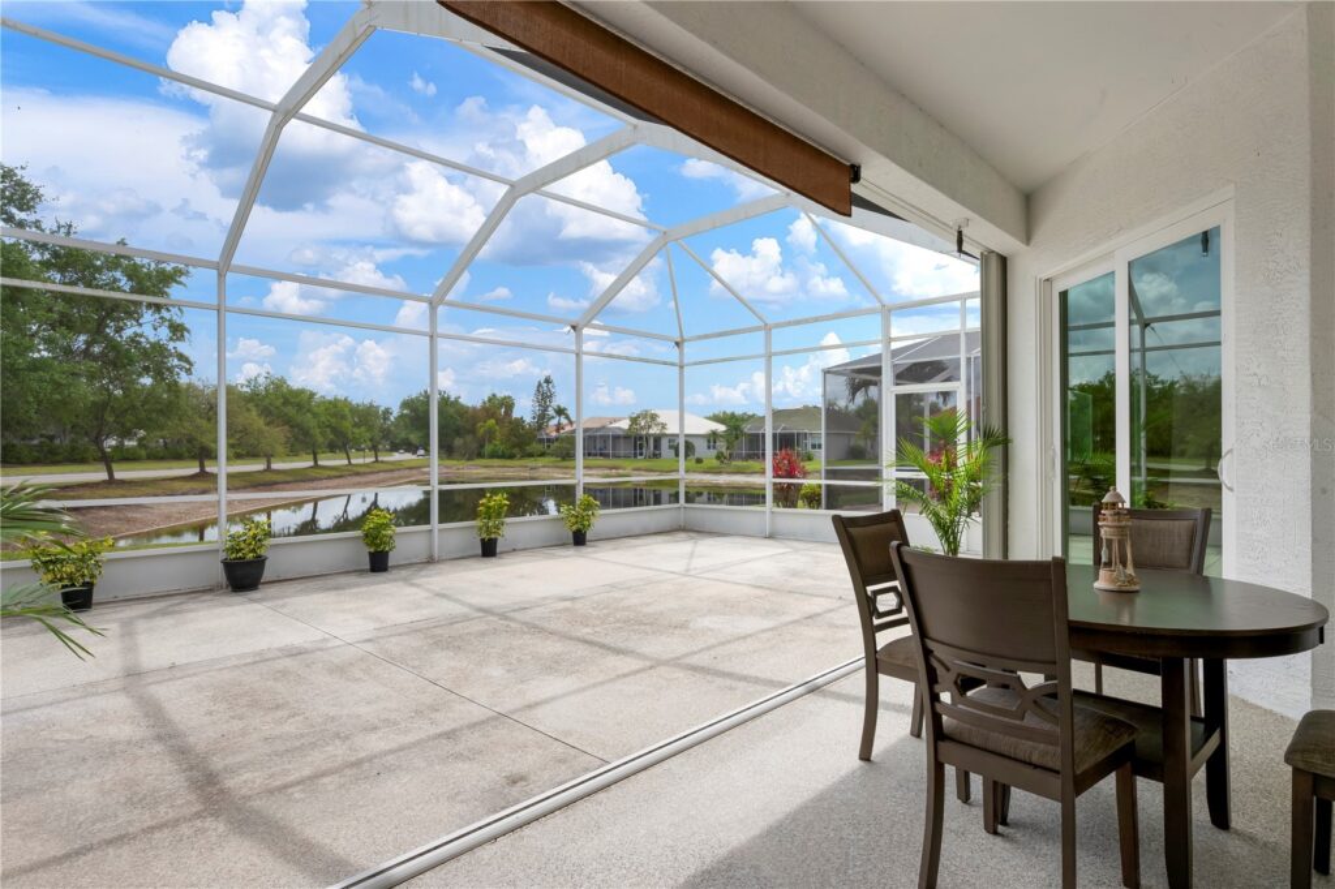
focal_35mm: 18
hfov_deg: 88.5
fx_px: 686
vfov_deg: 65.9
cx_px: 668
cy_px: 444
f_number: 13
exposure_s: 1/80
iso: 200
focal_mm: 18.5
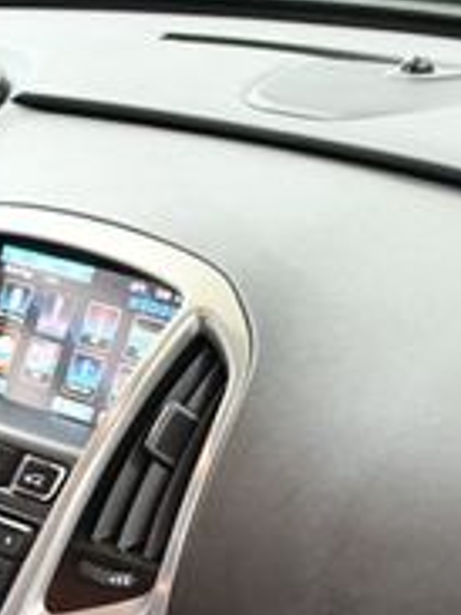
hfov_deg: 12.1
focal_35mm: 121
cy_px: 662
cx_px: 10
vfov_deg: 15.9
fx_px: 2151
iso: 3200
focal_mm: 18
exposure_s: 1/80
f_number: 3.5
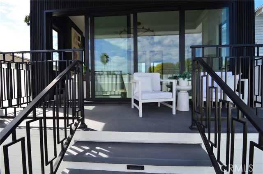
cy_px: 87
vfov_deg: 71.8
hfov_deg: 95.1
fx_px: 120
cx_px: 132
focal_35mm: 16
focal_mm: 11
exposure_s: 1/125
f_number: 11
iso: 320
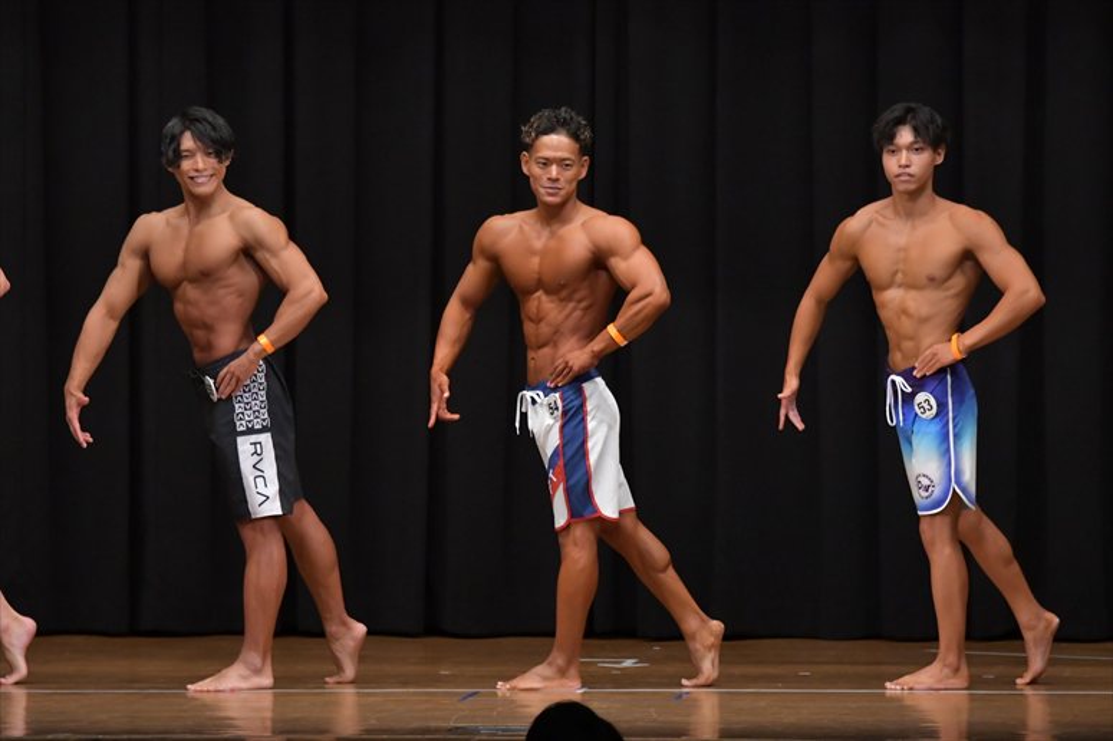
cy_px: 370
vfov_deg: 6.1
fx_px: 6953
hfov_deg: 9.2
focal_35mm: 225
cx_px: 556
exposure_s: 1/400
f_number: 5.6
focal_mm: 150
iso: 5000
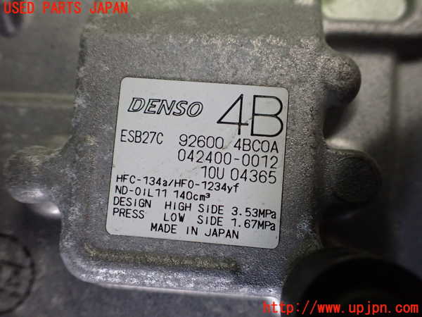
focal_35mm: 30
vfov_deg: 46.8
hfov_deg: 60.0
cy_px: 158
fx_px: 366
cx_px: 211
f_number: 2.3
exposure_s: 1/100
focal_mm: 5.4
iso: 800
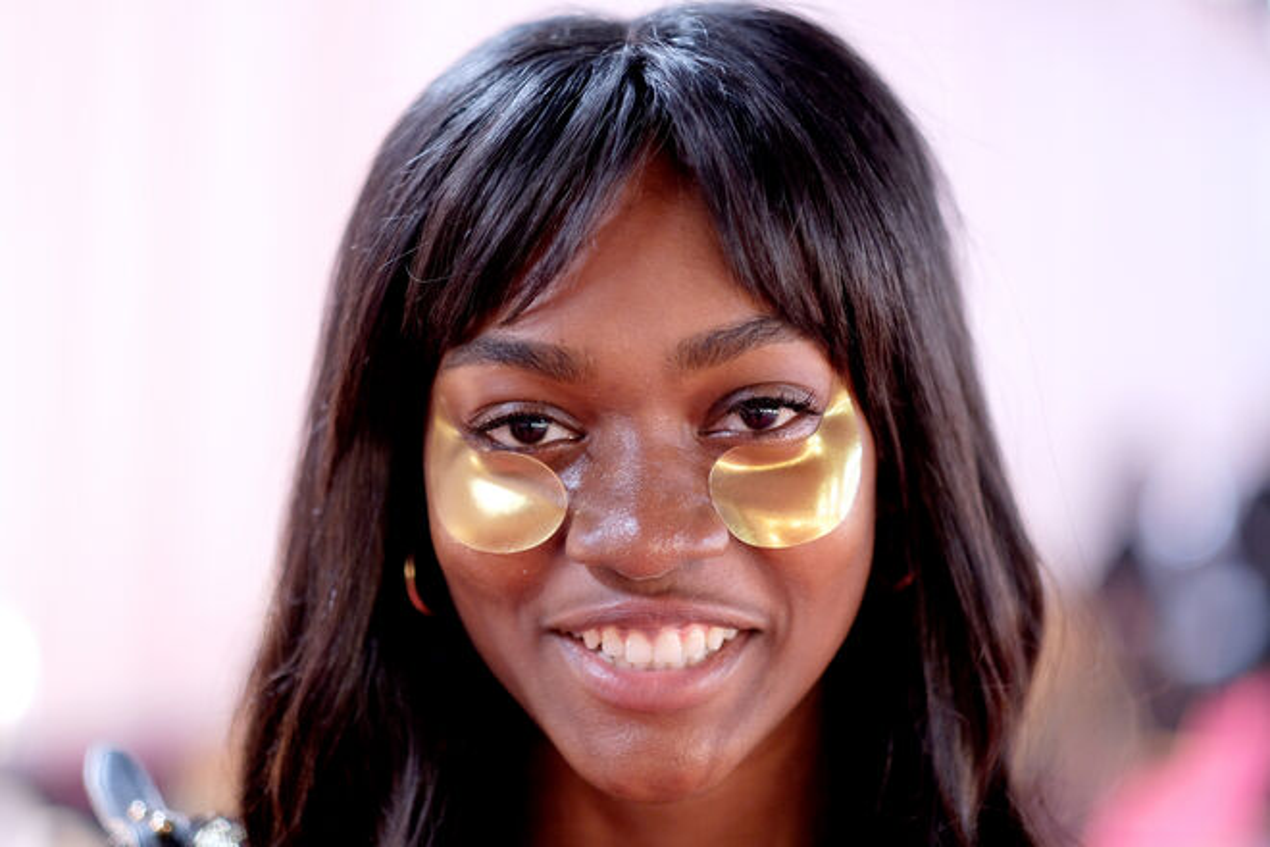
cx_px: 635
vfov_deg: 16.3
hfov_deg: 24.2
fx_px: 2963
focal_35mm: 84
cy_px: 424
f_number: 1.2
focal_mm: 56
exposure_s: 1/250
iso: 1000
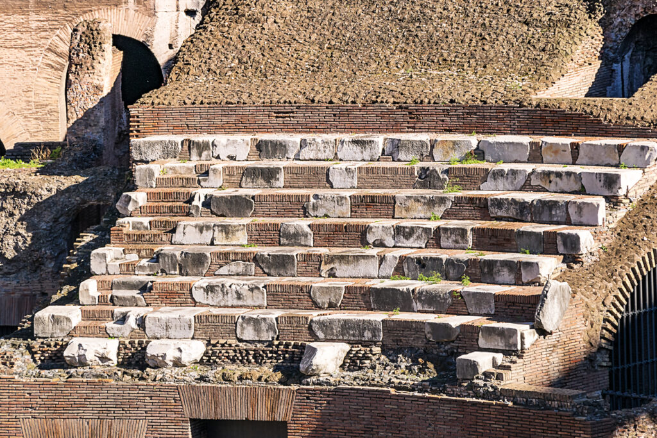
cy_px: 219
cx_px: 328
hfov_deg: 10.5
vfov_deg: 7.0
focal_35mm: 195
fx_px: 3559
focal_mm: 130
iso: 400
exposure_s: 1/320
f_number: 10
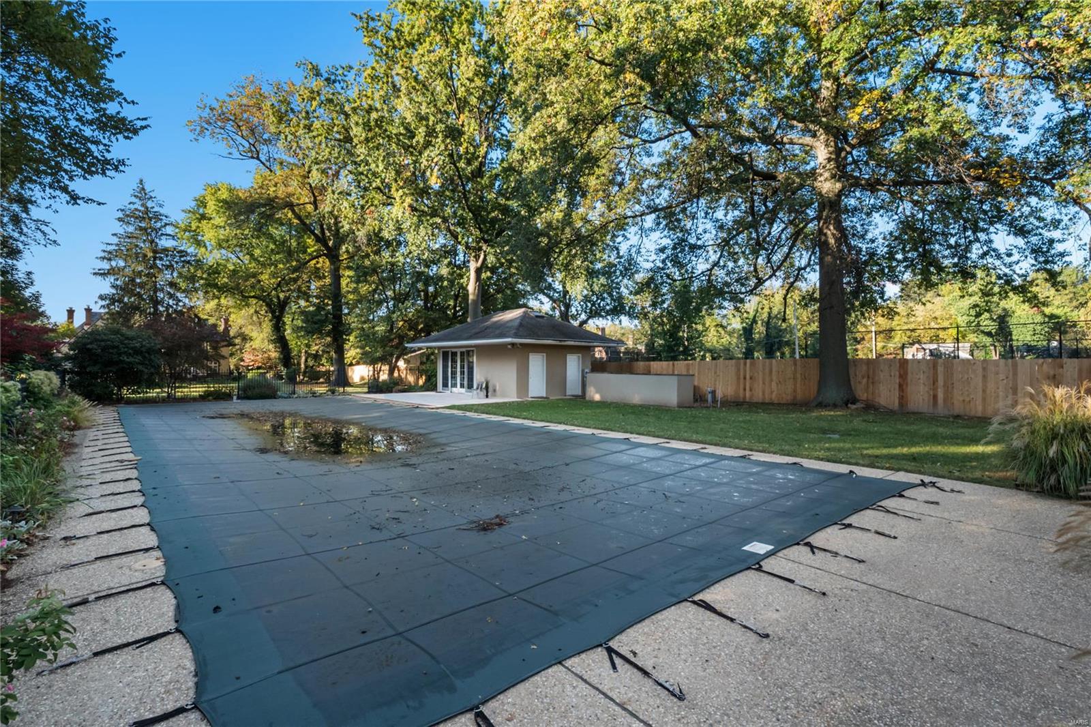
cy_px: 364
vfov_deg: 73.7
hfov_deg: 96.7
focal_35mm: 16
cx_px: 546
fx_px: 485
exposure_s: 1/60
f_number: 10
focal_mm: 8
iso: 400
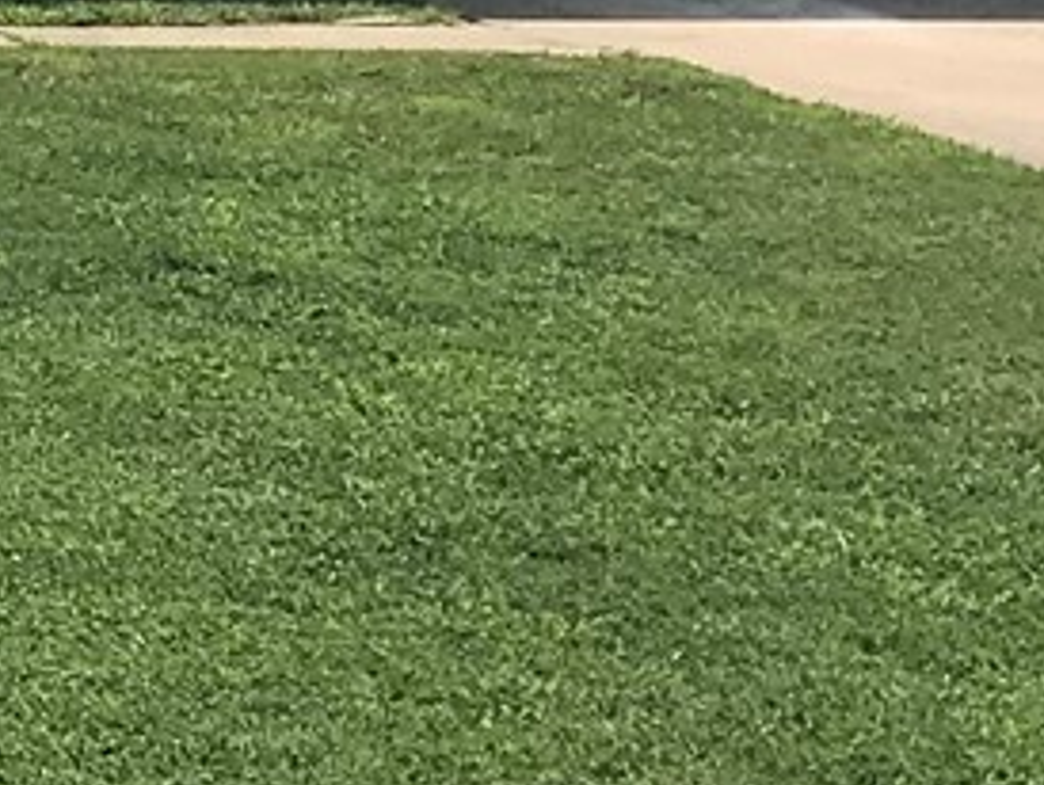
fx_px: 5916
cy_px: -503
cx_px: -1204
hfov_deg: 9.3
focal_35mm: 196
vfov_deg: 7.4
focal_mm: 3.99
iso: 20
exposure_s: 1/4566
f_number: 1.8
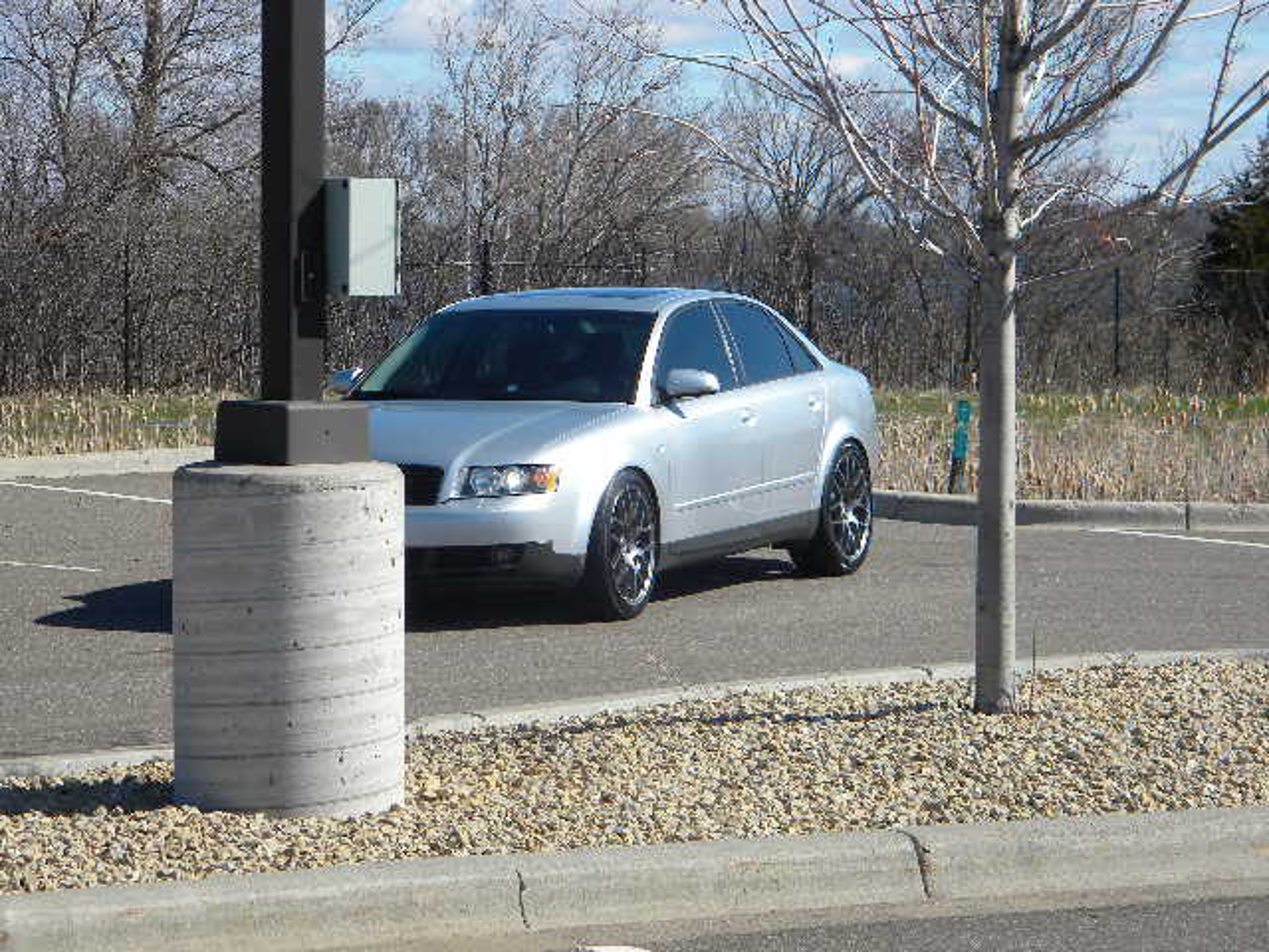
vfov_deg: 14.1
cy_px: 476
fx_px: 3849
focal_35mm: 105
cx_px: 634
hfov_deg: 18.7
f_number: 4.7
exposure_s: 1/644
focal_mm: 19
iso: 80
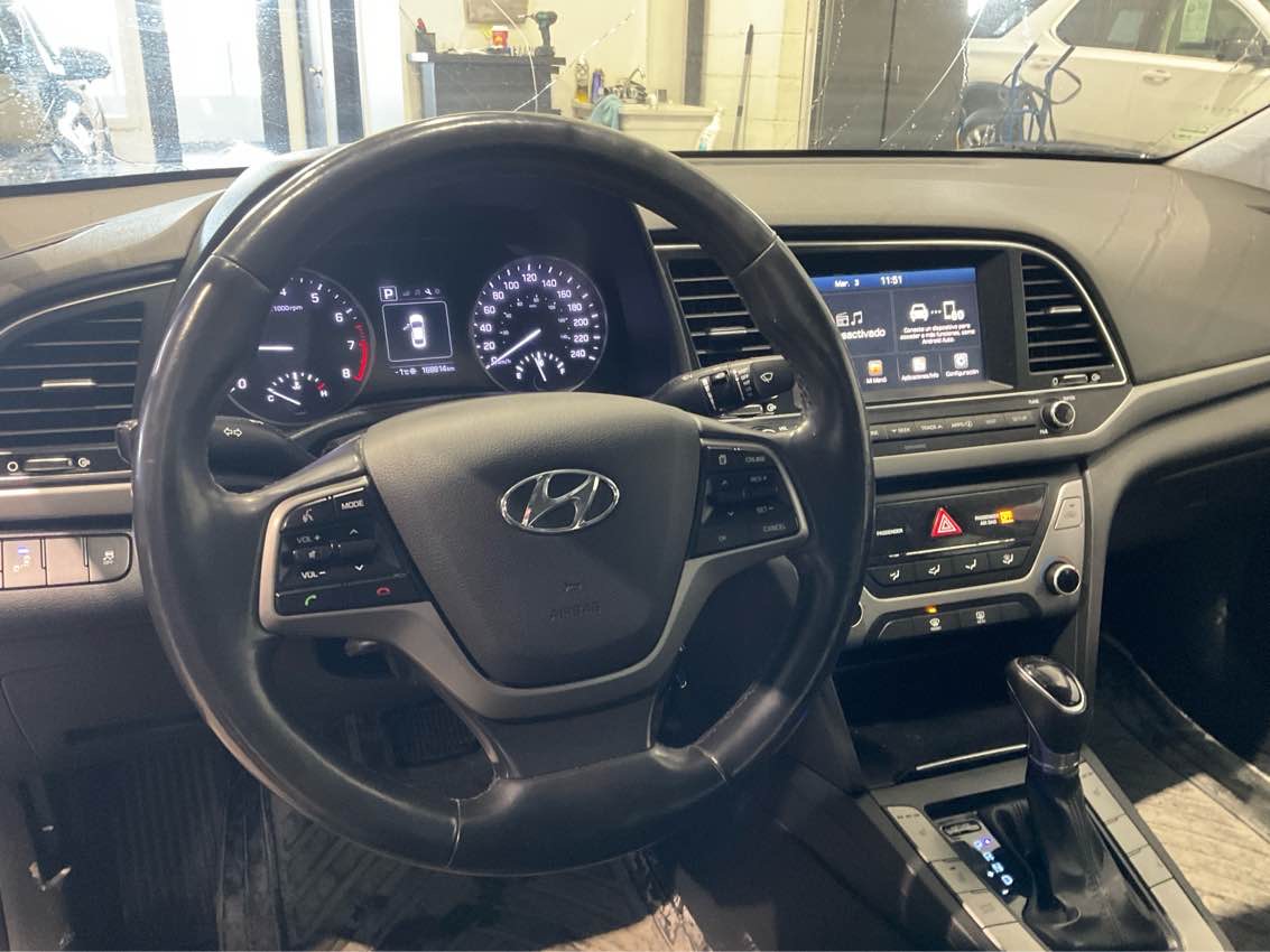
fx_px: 1064
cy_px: 476
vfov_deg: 48.2
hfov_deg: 61.7
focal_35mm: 29
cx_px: 635
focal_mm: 3
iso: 320
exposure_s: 1/30
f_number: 1.8
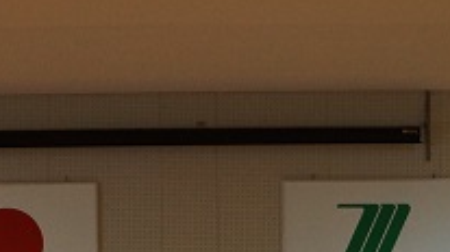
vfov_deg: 9.0
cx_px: 267
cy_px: 574
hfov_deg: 17.4
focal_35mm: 123
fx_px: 1466
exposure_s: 1/160
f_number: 4
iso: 640
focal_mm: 18
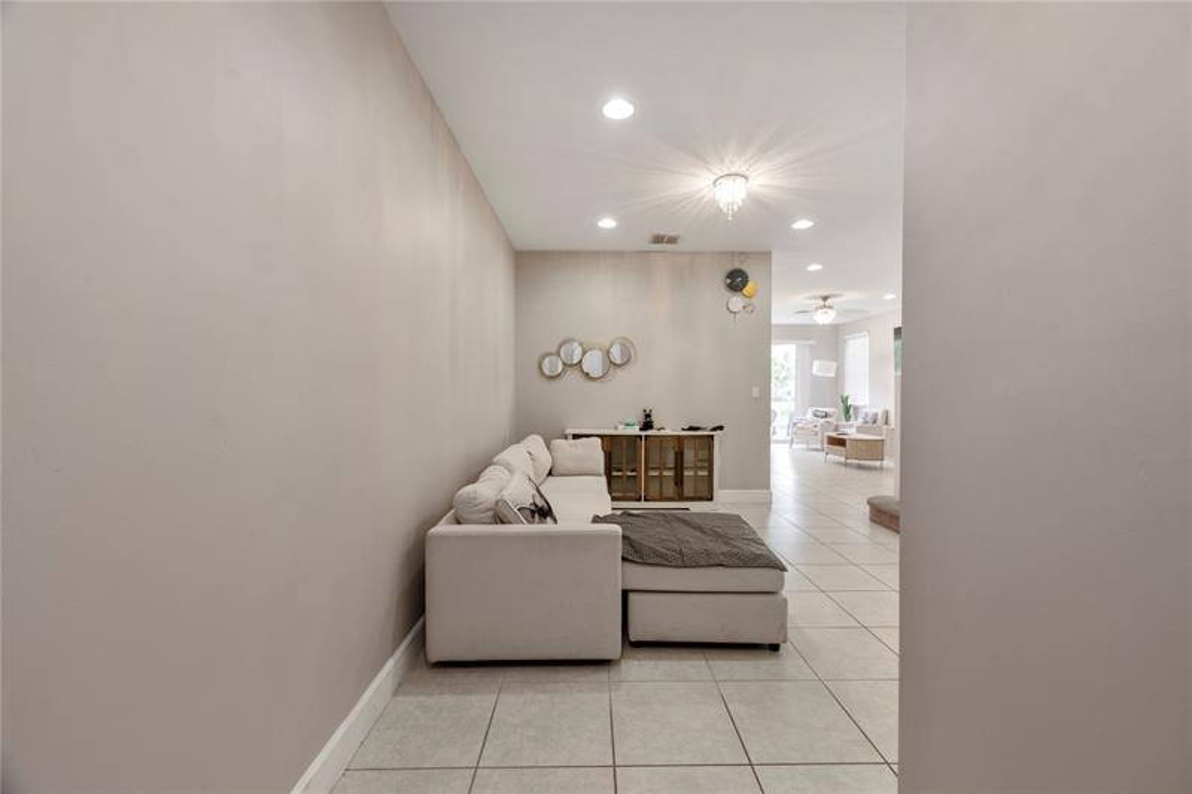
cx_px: 596
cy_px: 397
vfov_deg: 81.2
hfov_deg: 104.3
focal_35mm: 14
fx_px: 463
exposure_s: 1/20
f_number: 8
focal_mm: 14
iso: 400
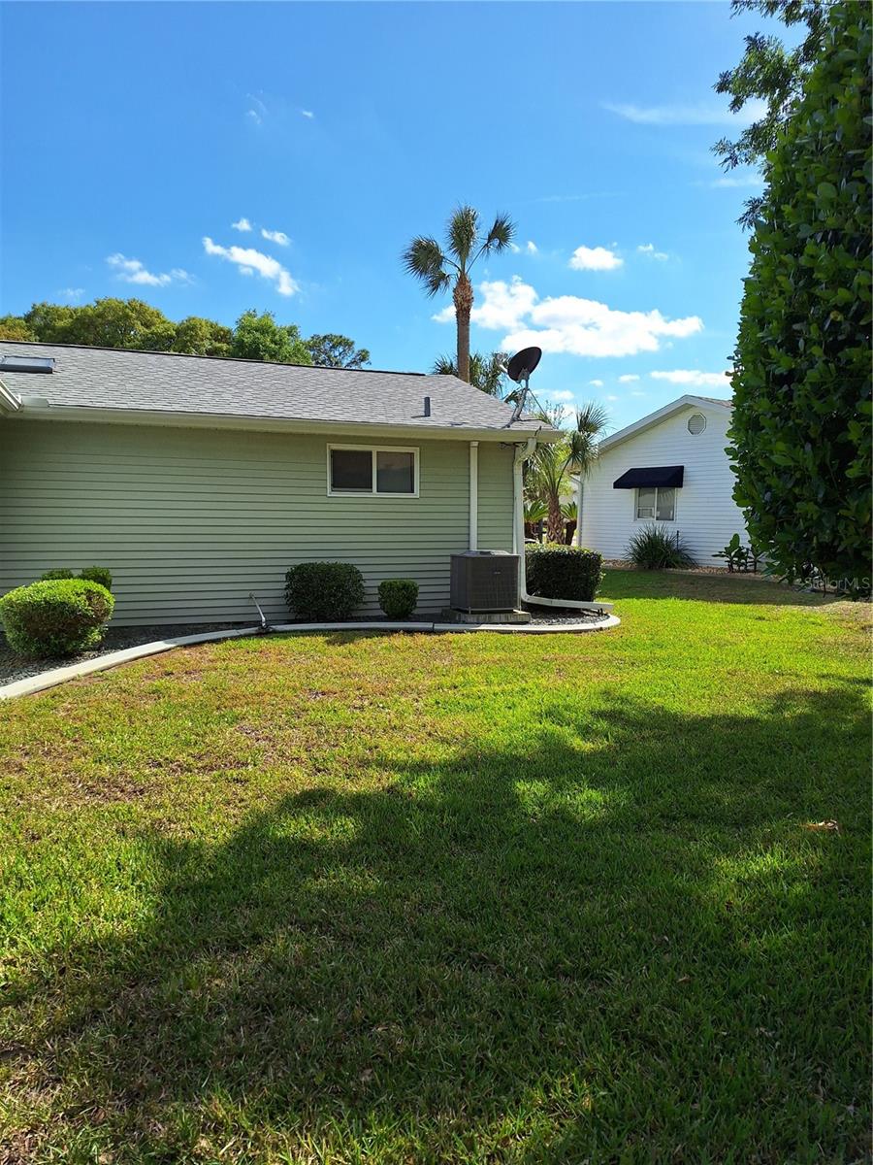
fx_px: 773
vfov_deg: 73.9
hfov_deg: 58.9
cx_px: 436
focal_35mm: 23
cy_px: 582
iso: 40
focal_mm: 5.54
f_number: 1.8
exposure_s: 1/3145
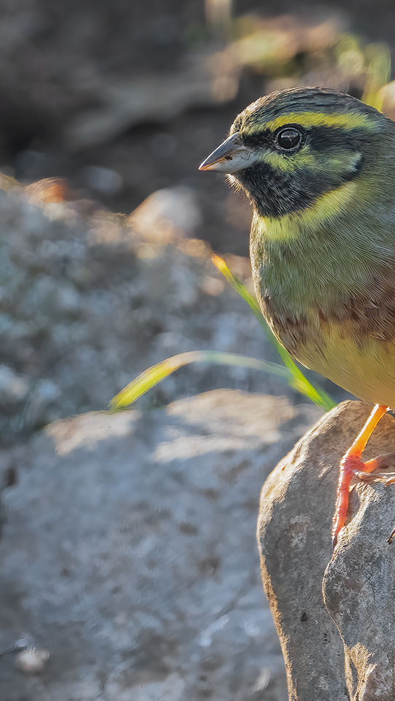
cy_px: 288
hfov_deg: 0.7
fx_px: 32657
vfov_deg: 1.2
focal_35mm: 1754
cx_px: 178
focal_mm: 600
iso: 5000
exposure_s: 1/1250
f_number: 8
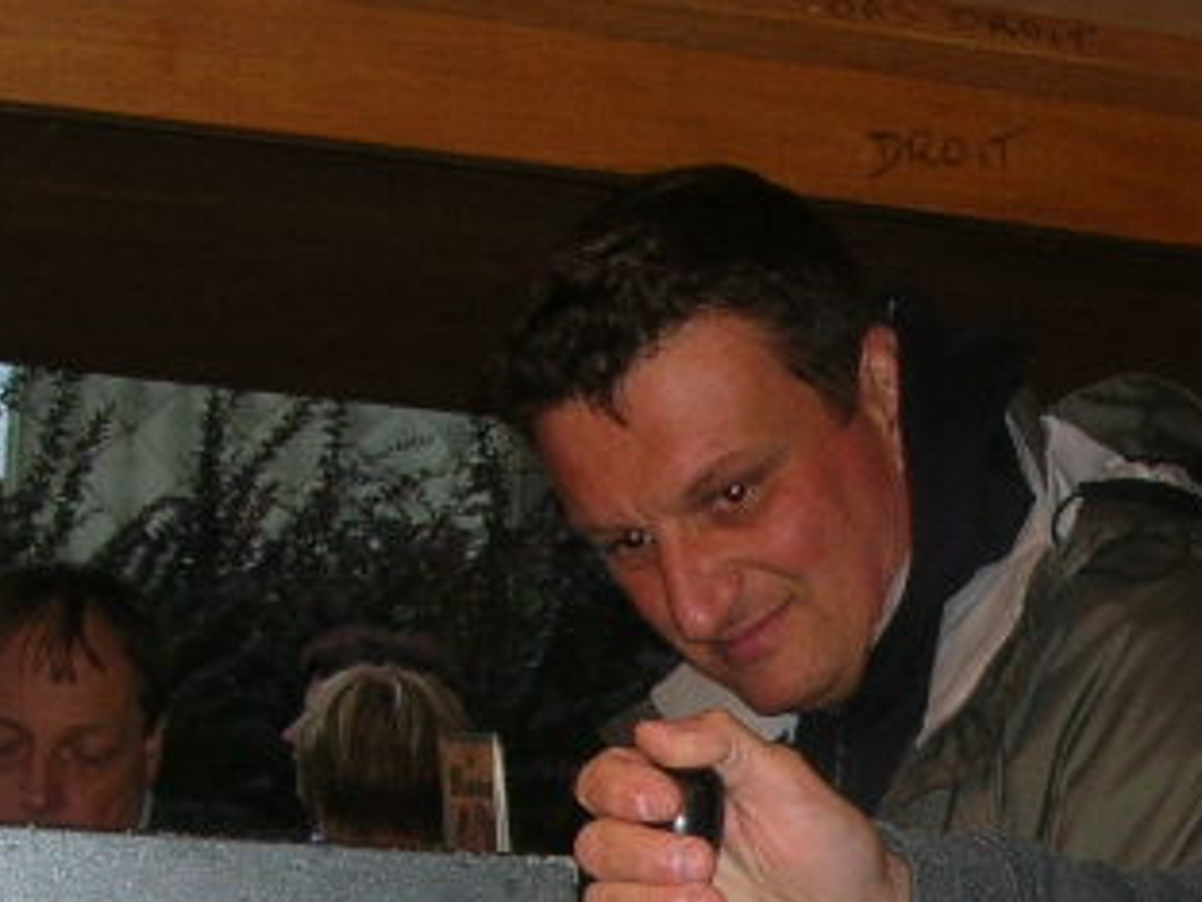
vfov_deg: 12.6
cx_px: 1283
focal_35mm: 115
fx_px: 3993
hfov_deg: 16.6
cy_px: 1068
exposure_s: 1/60.1
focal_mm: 5.8
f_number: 2.8
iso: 50
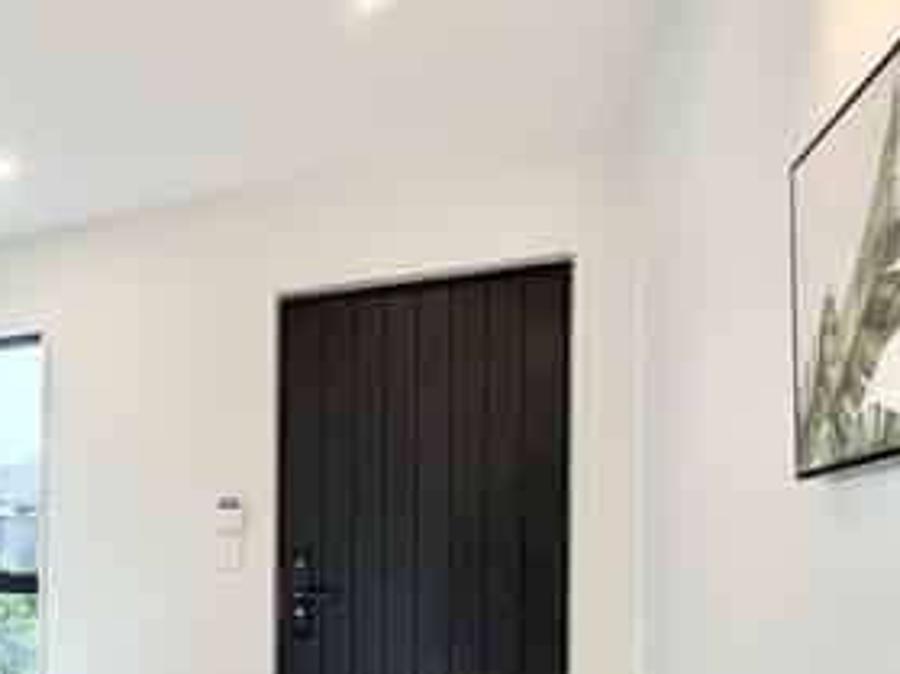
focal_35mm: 33
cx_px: -142
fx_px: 858
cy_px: 537
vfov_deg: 41.1
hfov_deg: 41.1
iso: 100
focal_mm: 2.22
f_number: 2.2
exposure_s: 1/121
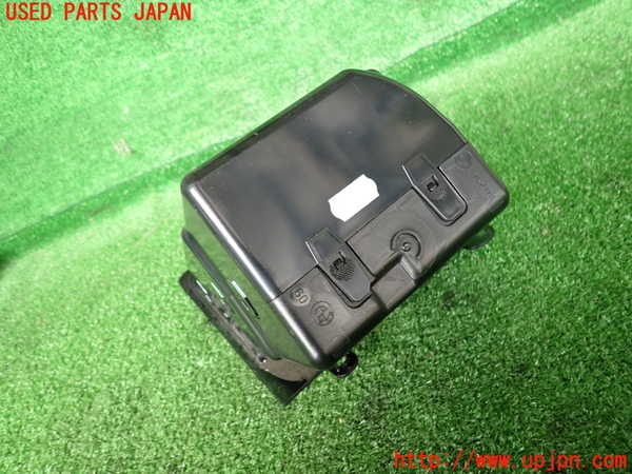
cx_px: 316
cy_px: 237
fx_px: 456
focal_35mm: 25
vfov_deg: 54.9
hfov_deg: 69.4
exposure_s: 1/60
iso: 160
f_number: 2
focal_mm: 4.5
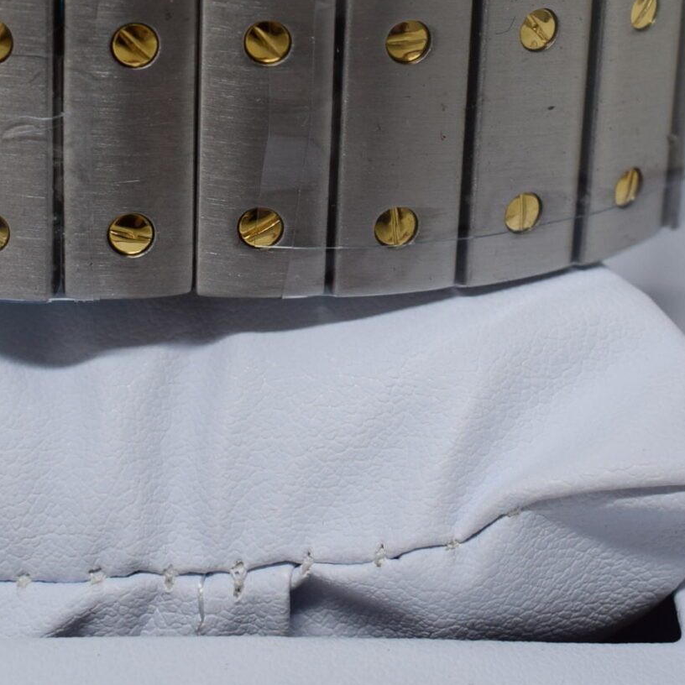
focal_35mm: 112
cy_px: -10
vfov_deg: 15.3
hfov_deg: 15.6
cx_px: 348
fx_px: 2507
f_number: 7.1
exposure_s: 1/40
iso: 400
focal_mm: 28
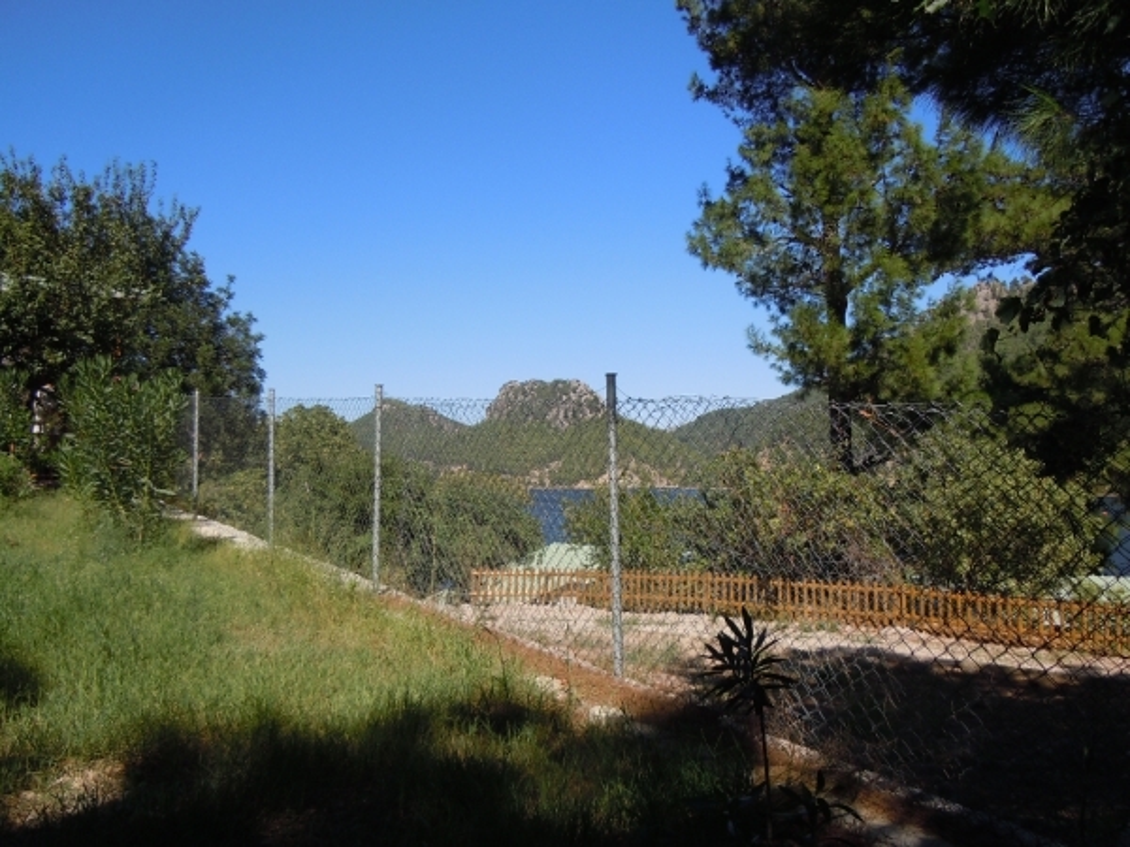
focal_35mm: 30
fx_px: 979
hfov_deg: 60.0
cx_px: 565
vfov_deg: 46.8
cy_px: 424
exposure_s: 1/250
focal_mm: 5.4
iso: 100
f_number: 7
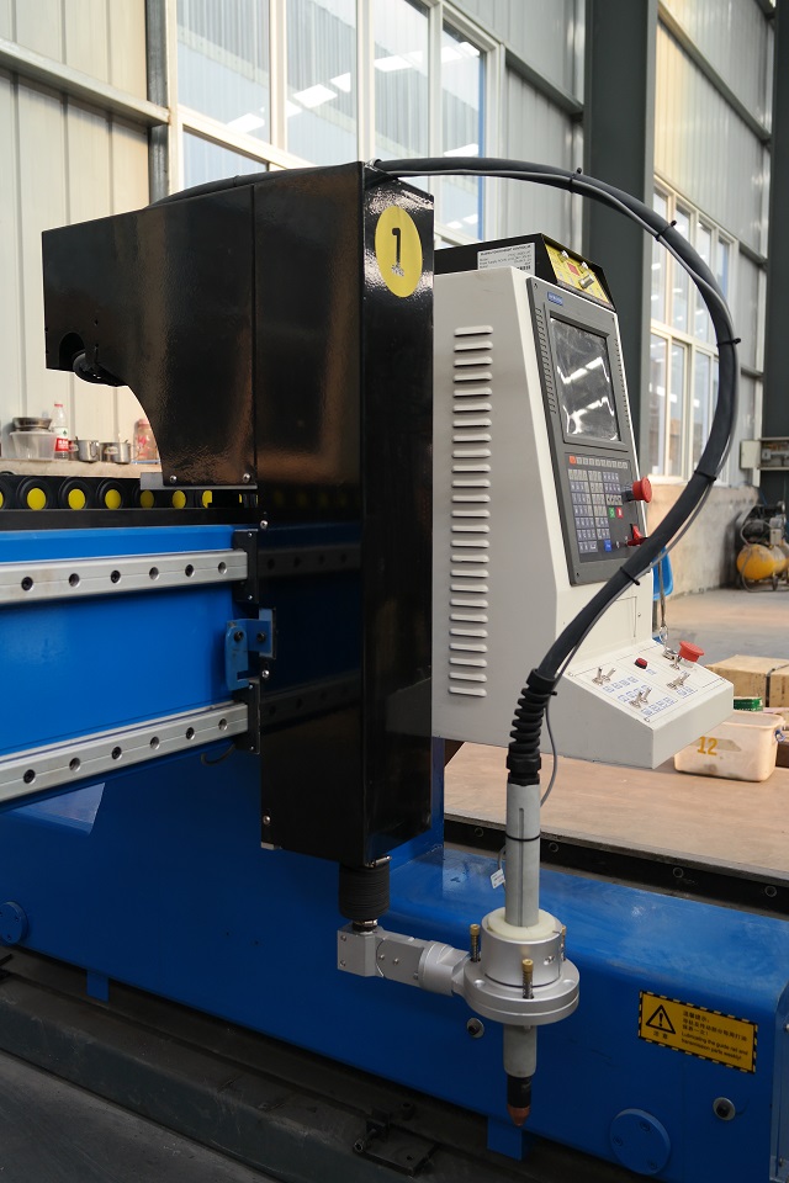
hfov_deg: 43.6
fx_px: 986
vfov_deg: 61.9
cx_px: 394
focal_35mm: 30
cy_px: 592
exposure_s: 1/80
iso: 100
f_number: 3.5
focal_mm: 20
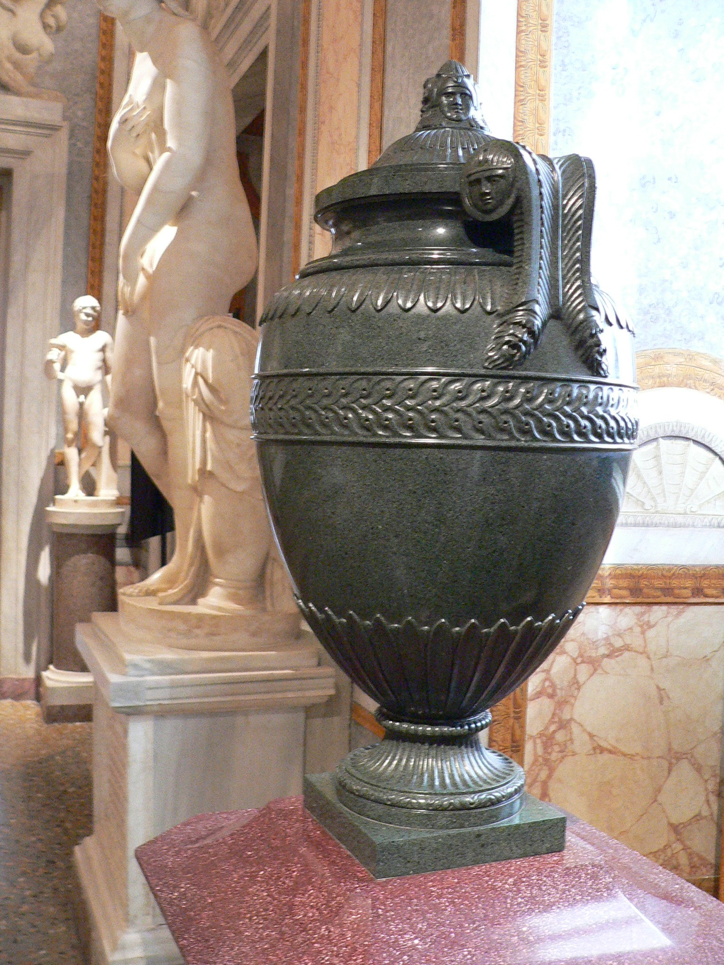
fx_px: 1004
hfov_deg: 39.7
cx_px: 362
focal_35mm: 36
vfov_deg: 51.4
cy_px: 482
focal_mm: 6
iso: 400
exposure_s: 1/13
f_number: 2.8
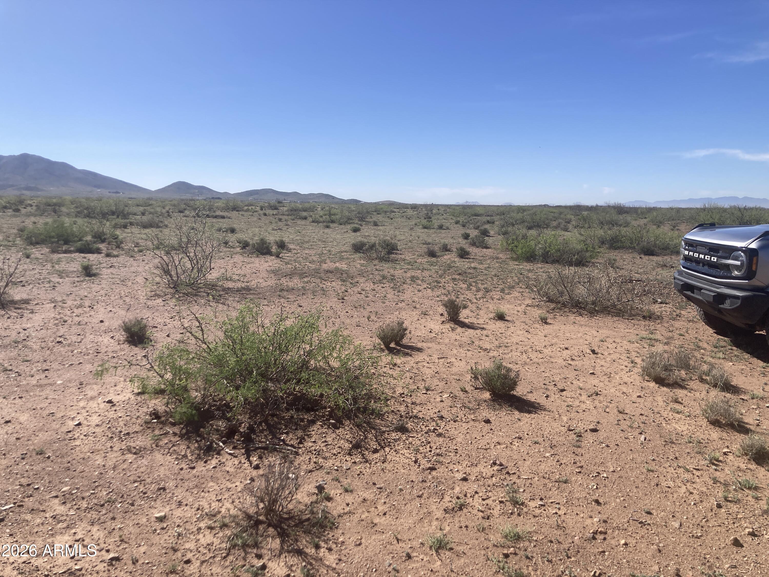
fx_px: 622
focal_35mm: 28
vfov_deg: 49.7
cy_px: 288
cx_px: 384
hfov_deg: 63.4
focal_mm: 3.99
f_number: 1.8
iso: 25
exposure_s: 1/3040
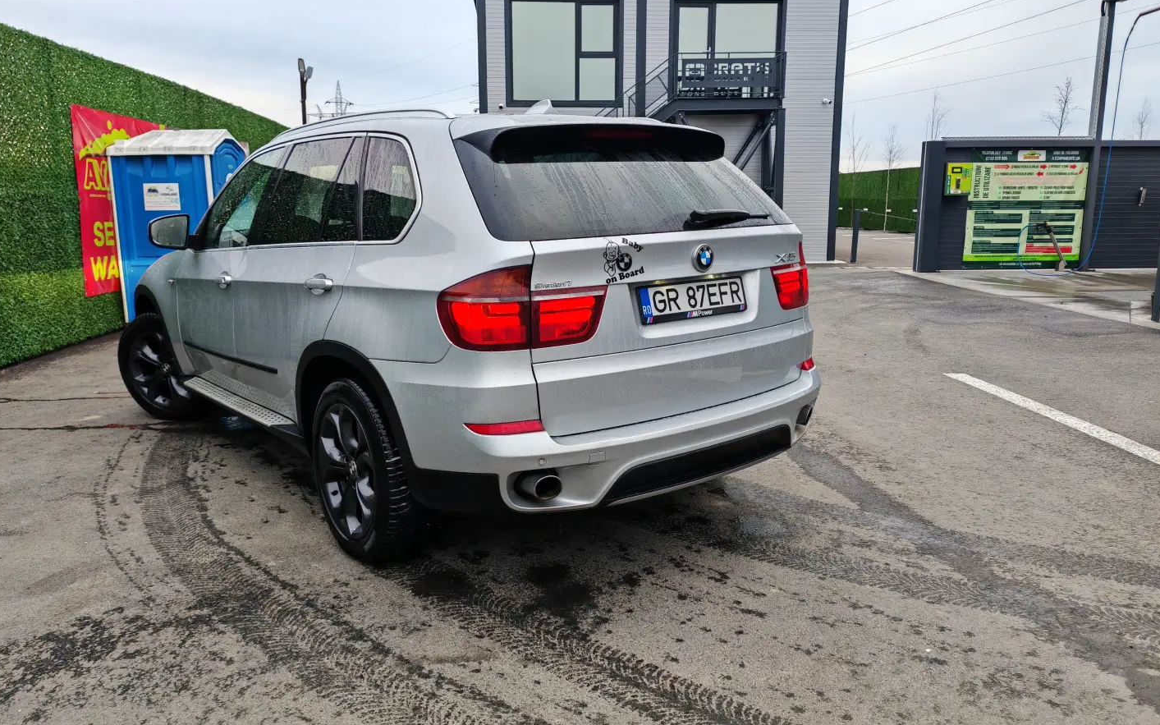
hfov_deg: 68.4
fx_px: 854
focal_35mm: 27
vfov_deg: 46.0
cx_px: 573
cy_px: 342
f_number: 1.9
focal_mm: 5.3
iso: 100
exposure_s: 1/100
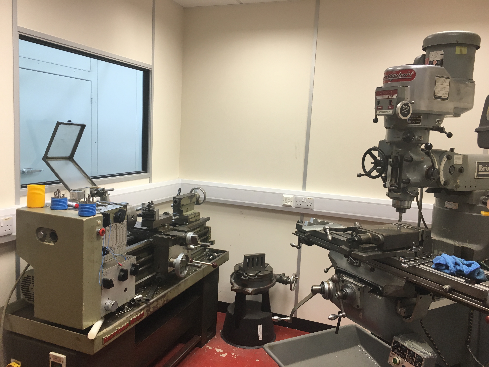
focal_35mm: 29
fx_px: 410
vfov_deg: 48.2
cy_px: 184
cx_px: 244
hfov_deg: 61.7
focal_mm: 4.15
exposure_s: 1/33
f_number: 2.2
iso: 32
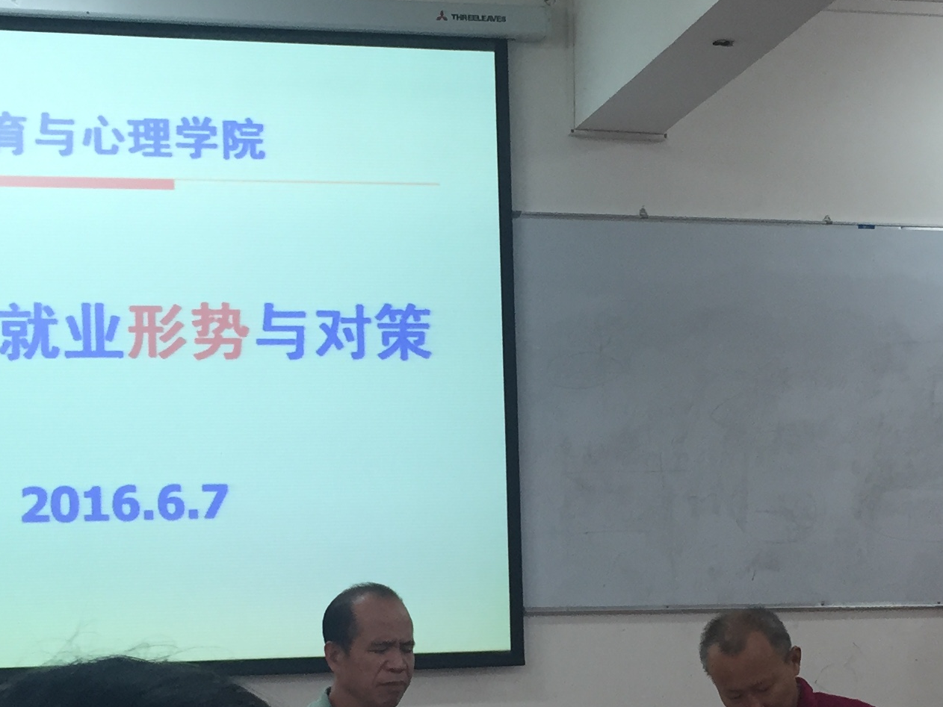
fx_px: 2044
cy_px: 511
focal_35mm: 75
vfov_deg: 19.5
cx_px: 531
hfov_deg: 26.0
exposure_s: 1/33
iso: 32
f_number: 2.2
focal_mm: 4.15
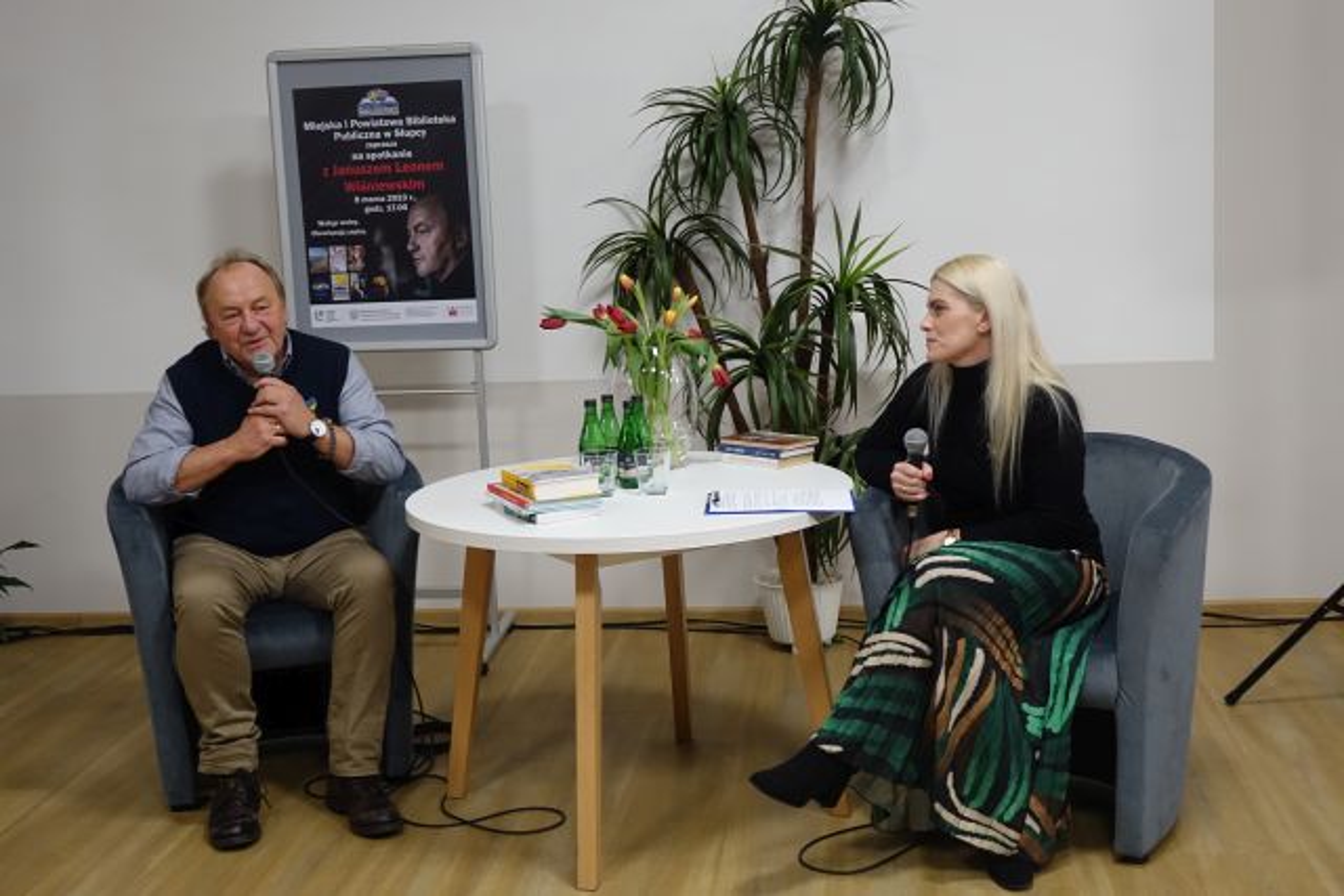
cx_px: 672
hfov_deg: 41.9
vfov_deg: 28.7
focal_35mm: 47
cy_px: 448
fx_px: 1755
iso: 640
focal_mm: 17.11
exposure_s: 1/50
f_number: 2.8
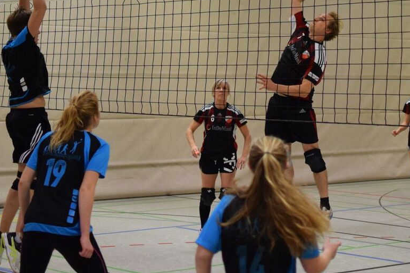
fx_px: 1149
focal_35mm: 101
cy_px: 50
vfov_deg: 13.5
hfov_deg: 20.1
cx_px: 281
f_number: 2
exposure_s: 1/500
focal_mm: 35
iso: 1600
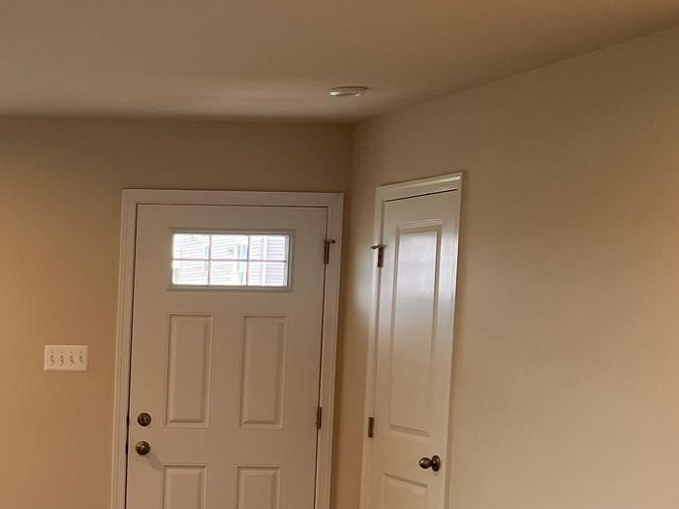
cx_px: -170
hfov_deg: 23.2
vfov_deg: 19.2
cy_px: 399
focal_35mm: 76
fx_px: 1490
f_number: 1.5
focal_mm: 5.7
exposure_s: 1/120
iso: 80
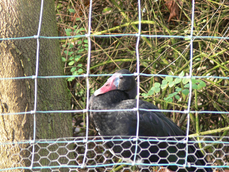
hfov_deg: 4.7
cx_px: 114
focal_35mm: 420
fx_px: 2778
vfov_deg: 3.5
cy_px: 86
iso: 80
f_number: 3.7
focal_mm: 88.8
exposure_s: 1/30
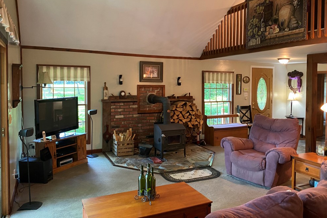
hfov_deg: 65.5
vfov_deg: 46.3
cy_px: 96
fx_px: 254
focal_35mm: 28
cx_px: 167
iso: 400
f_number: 1.8
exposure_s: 1/40
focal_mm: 4.25
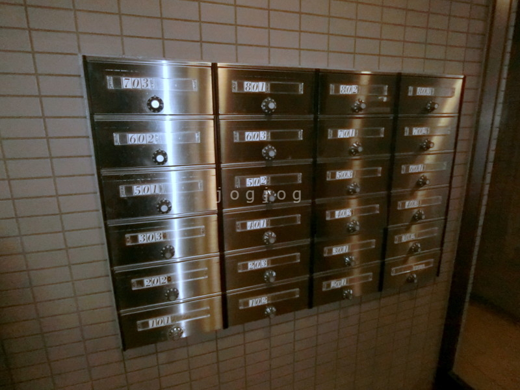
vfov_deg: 68.7
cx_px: 260
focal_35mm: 19
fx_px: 285
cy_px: 195
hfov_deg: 84.7
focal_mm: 4.06
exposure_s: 1/30
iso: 800
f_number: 2.7
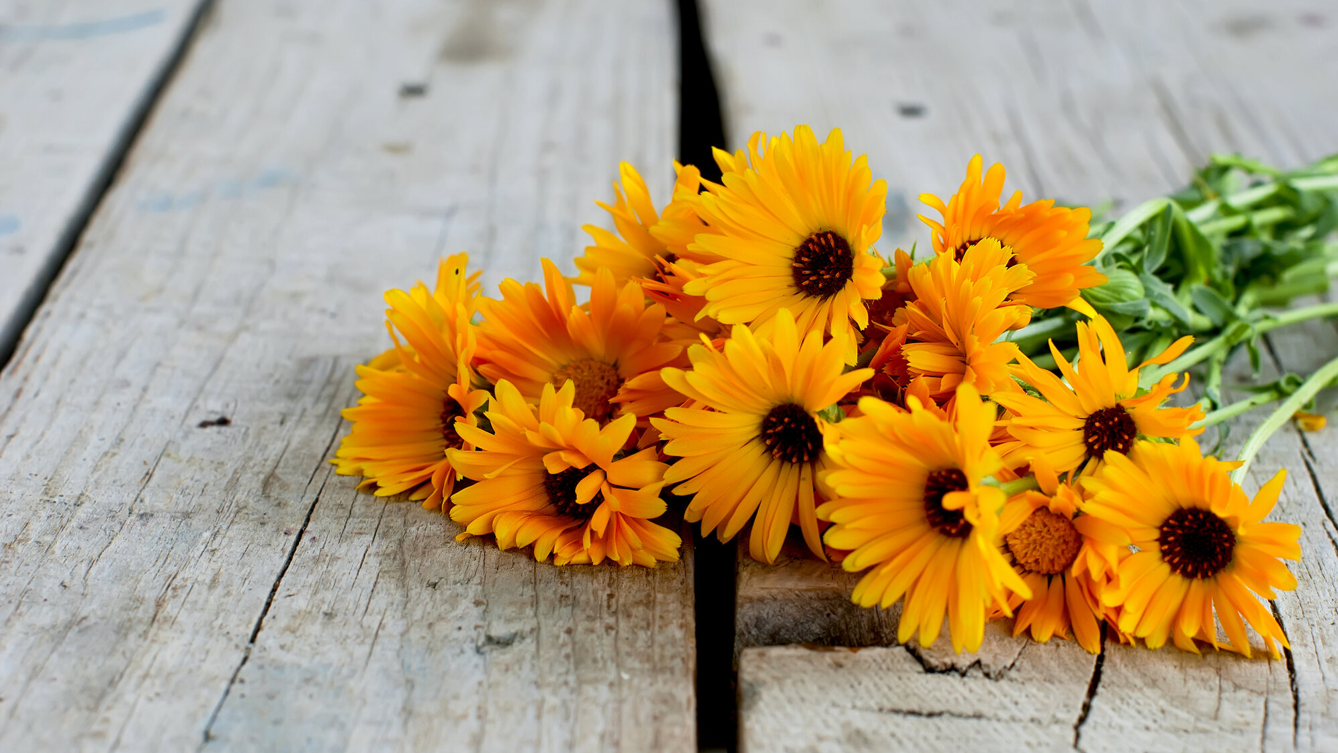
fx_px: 2802
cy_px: 394
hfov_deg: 26.9
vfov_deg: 15.3
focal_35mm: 79
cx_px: 671
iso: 200
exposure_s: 1/125
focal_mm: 50
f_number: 8
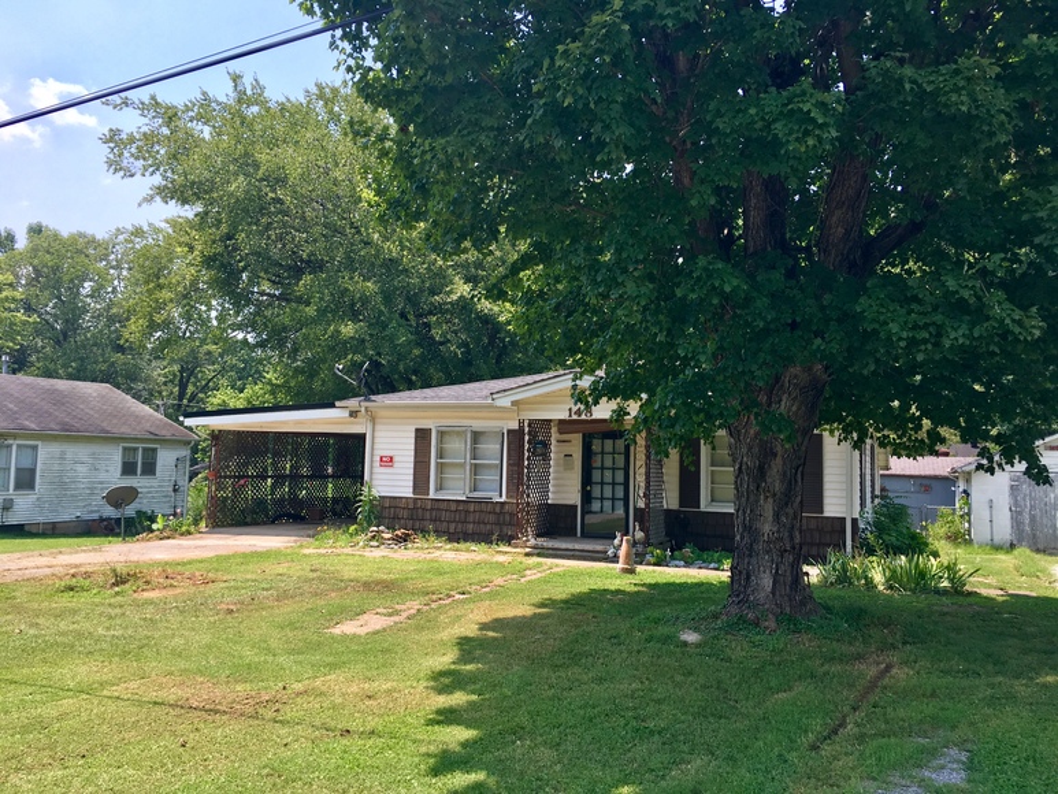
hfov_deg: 61.7
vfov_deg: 48.2
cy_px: 397
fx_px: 886
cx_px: 529
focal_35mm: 29
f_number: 2.2
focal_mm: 4.15
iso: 25
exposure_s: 1/674
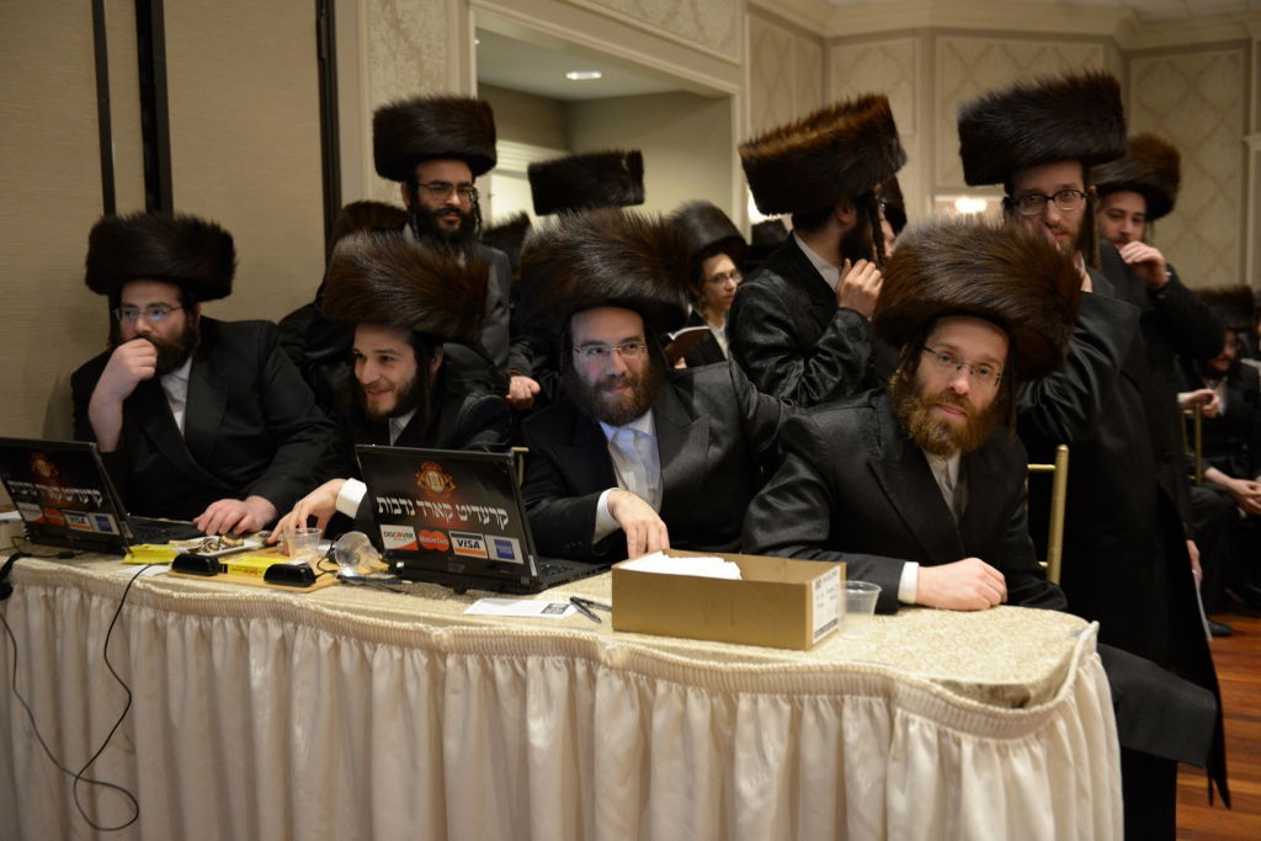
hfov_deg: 54.4
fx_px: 1226
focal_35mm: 35
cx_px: 630
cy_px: 420
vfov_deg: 37.9
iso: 1600
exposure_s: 1/100
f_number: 2.8
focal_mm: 35
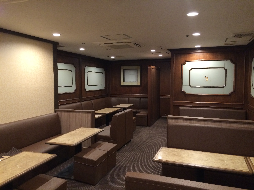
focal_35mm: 29
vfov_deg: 48.2
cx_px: 127
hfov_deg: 61.7
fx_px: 213
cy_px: 95
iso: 320
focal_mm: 4.15
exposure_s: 1/24
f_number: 2.2
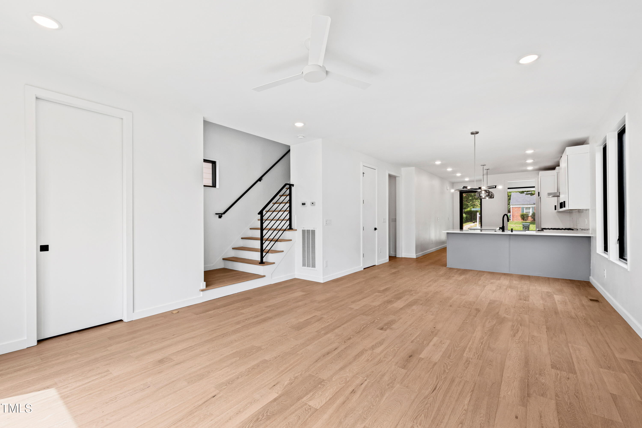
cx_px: 321
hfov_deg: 100.4
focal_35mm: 15
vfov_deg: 77.3
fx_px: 267
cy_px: 214
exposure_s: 1/15
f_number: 8
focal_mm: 10
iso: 100
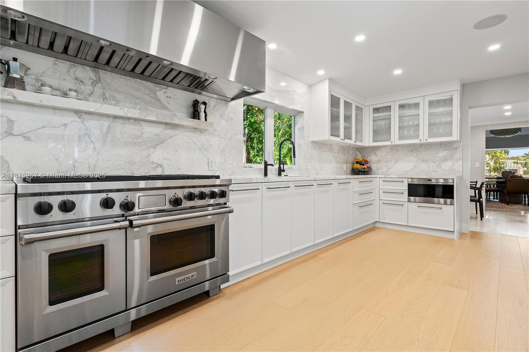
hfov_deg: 93.3
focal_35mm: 17
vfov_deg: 70.4
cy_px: 176
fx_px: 250
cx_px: 264
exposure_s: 1/15
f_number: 8
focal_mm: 17
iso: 640
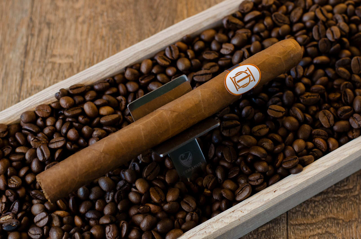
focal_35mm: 75
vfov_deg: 18.1
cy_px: 120
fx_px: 751
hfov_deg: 27.0
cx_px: 180
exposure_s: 1/60
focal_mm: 50
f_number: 4.5
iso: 800
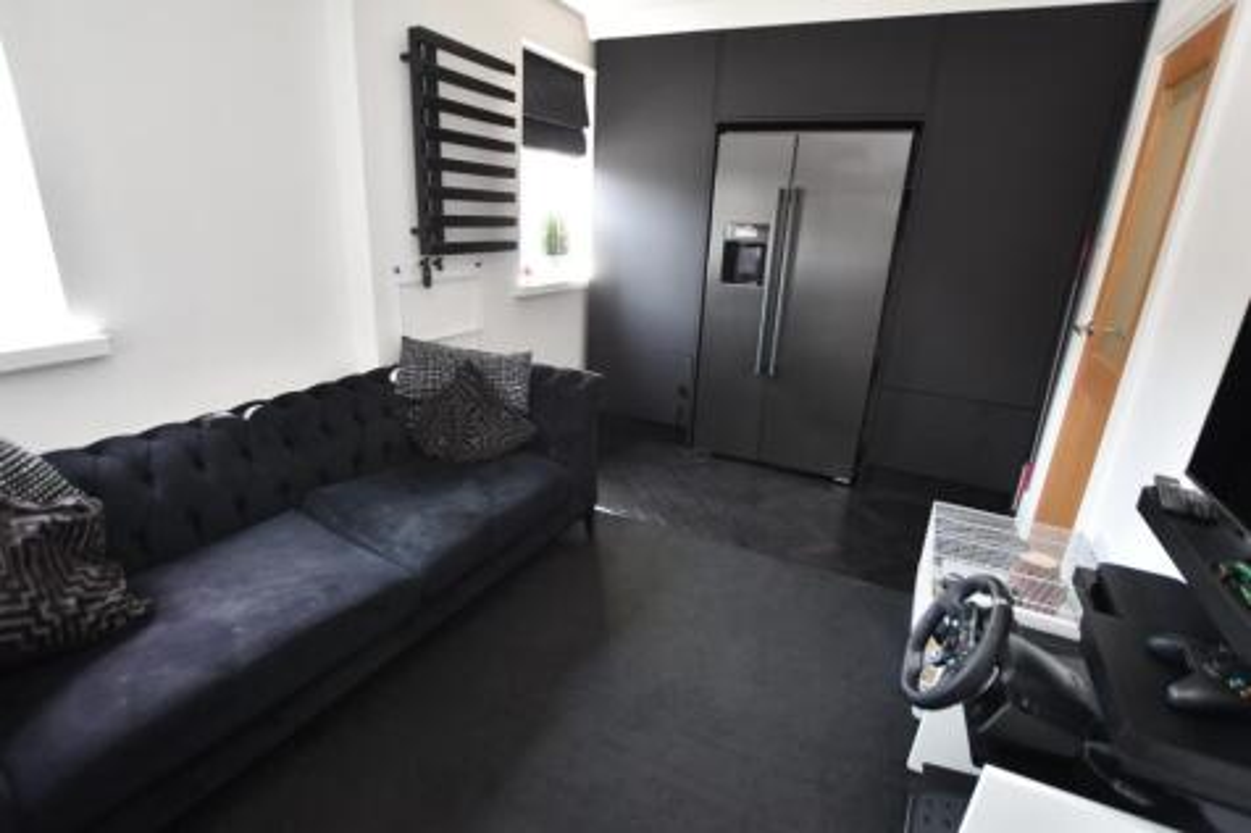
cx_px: 626
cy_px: 416
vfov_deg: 69.6
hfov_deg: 92.5
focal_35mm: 17
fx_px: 599
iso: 200
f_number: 3.5
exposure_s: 1/20
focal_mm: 11.5
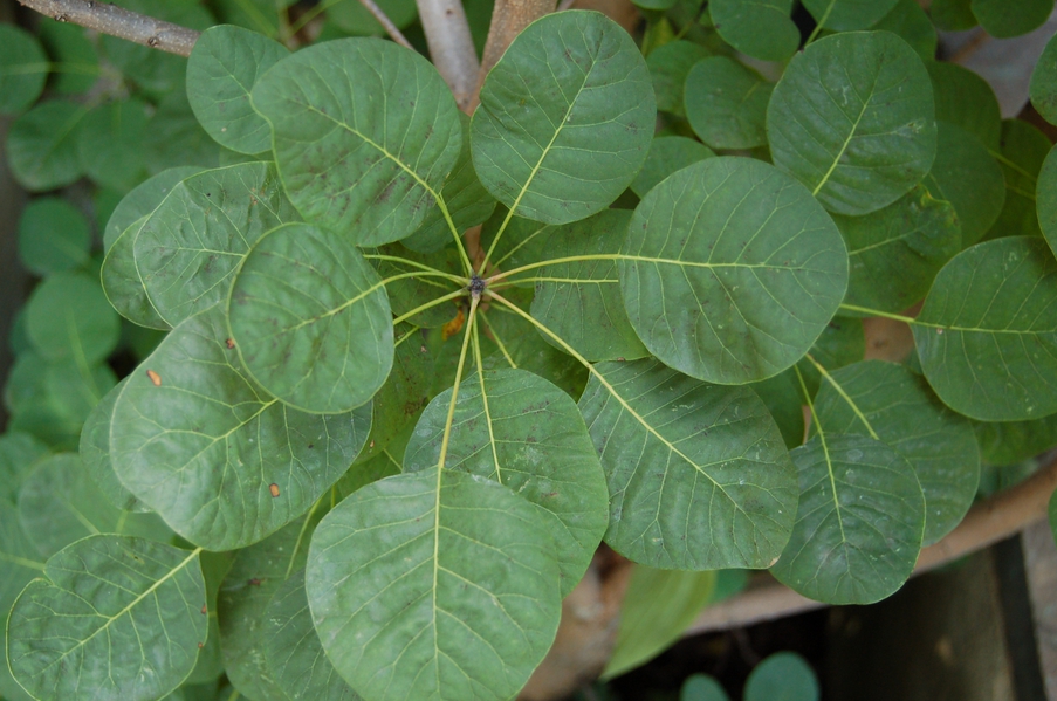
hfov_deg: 33.6
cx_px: 459
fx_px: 1746
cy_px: 385
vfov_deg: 22.7
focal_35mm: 60
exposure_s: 1/125
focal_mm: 35
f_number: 4.8
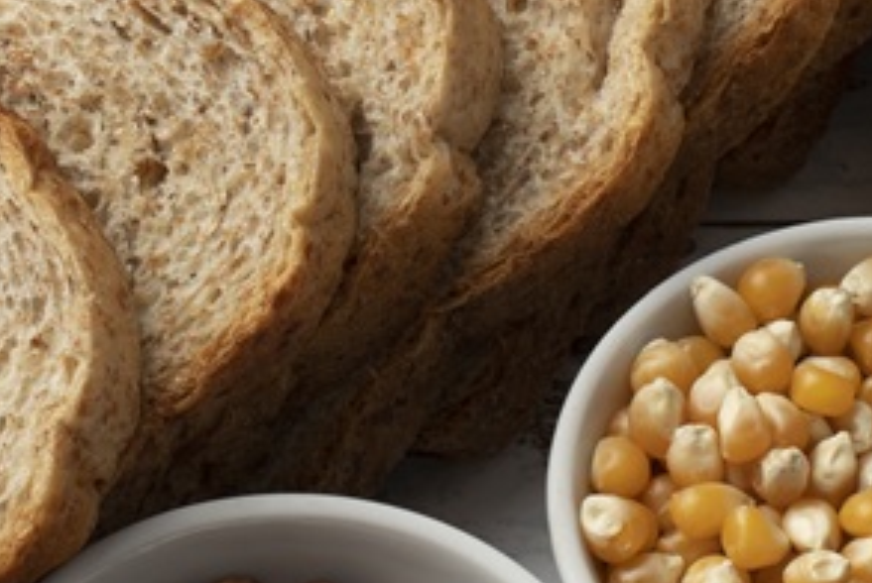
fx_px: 6086
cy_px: 54
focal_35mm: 251
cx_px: 366
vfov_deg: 5.5
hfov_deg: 8.2
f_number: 6.3
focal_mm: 50
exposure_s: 1/100
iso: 100
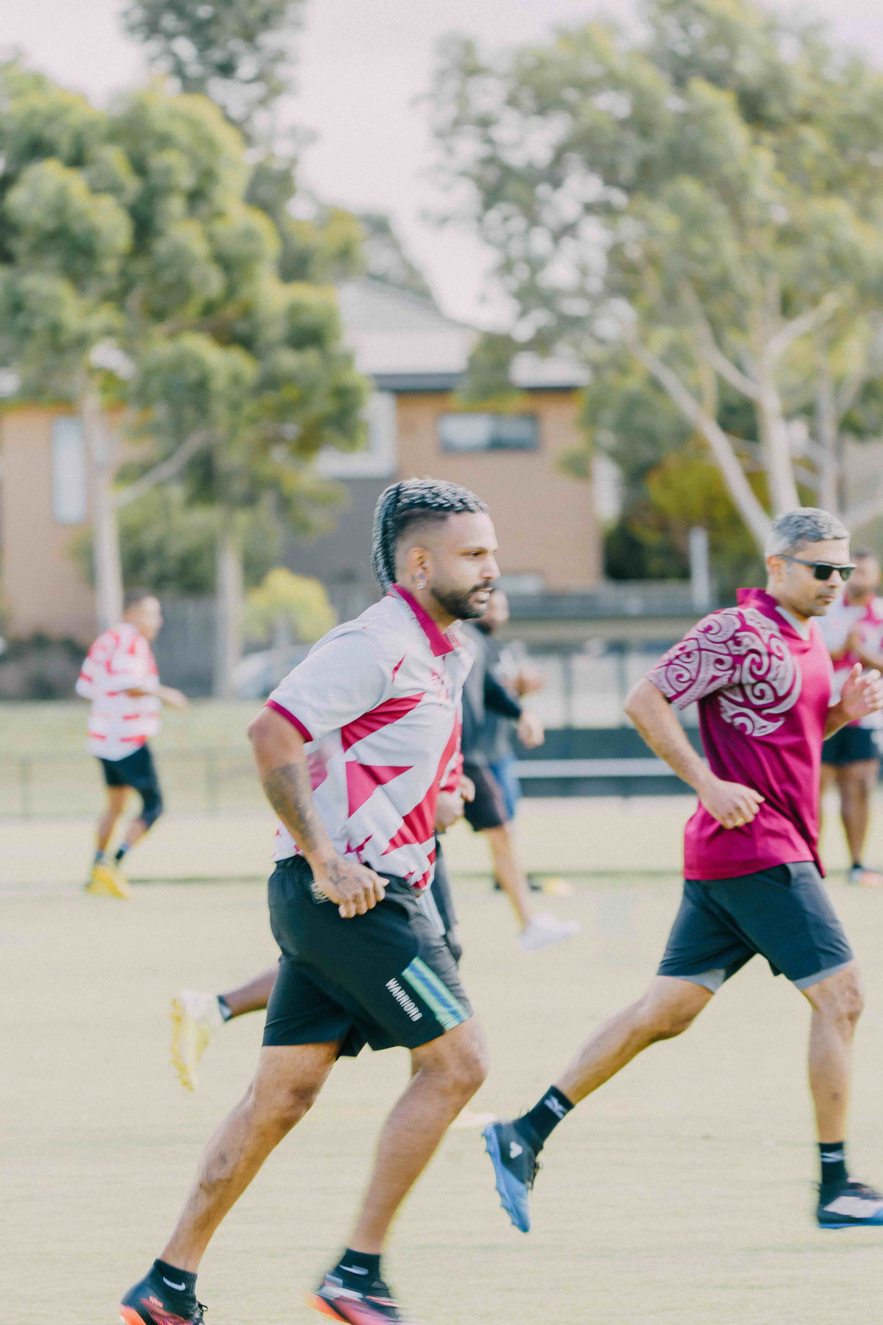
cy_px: 662
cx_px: 442
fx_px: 9271
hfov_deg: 5.5
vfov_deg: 8.2
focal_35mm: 252
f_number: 6.3
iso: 200
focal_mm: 252
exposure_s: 1/160
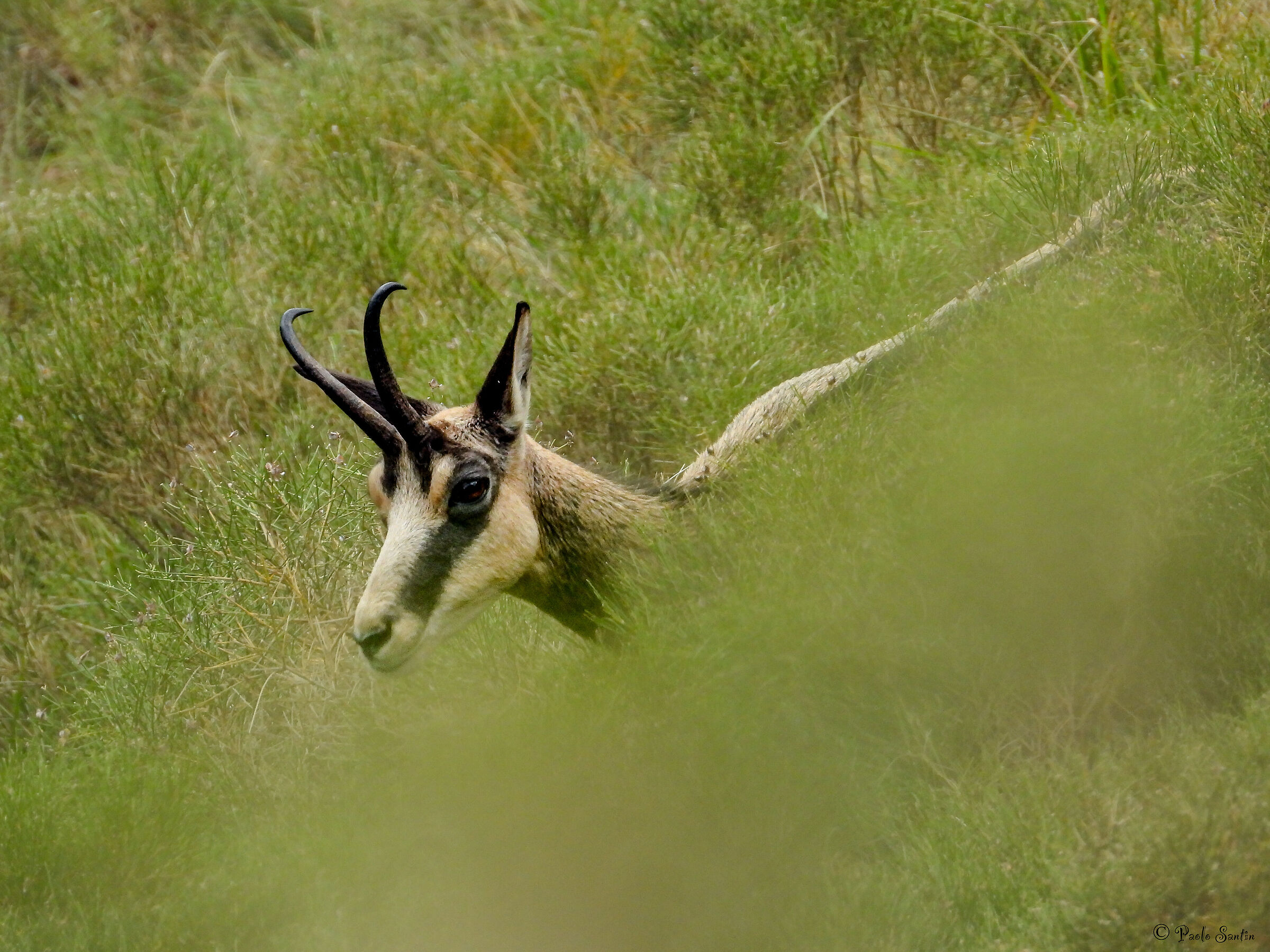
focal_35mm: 1100
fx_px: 40357
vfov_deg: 1.4
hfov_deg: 1.8
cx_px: 635
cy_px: 476
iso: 400
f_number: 5.6
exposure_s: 1/320
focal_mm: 198
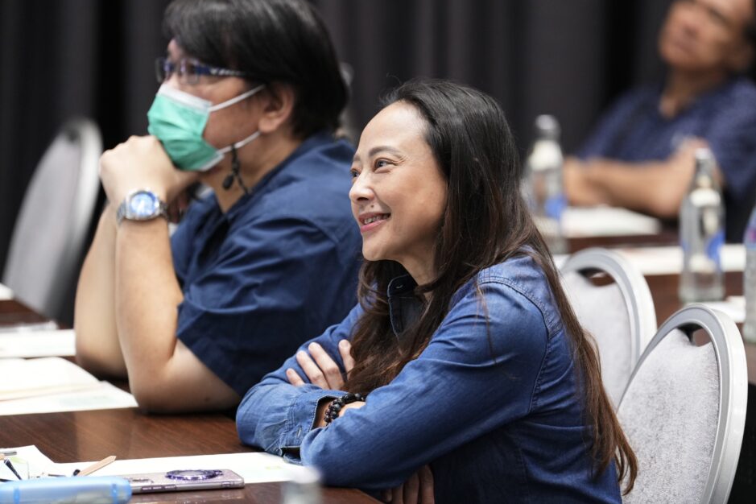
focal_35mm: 192
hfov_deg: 10.7
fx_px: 4032
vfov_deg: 7.2
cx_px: 399
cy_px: 230
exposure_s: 1/125
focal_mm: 176
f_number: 2.8
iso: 1600
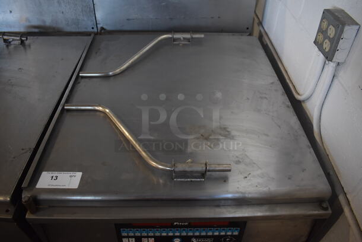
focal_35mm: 27
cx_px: 181
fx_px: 272
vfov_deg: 48.0
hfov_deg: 67.3
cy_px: 121
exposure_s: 1/125
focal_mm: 18
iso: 1100
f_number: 3.5
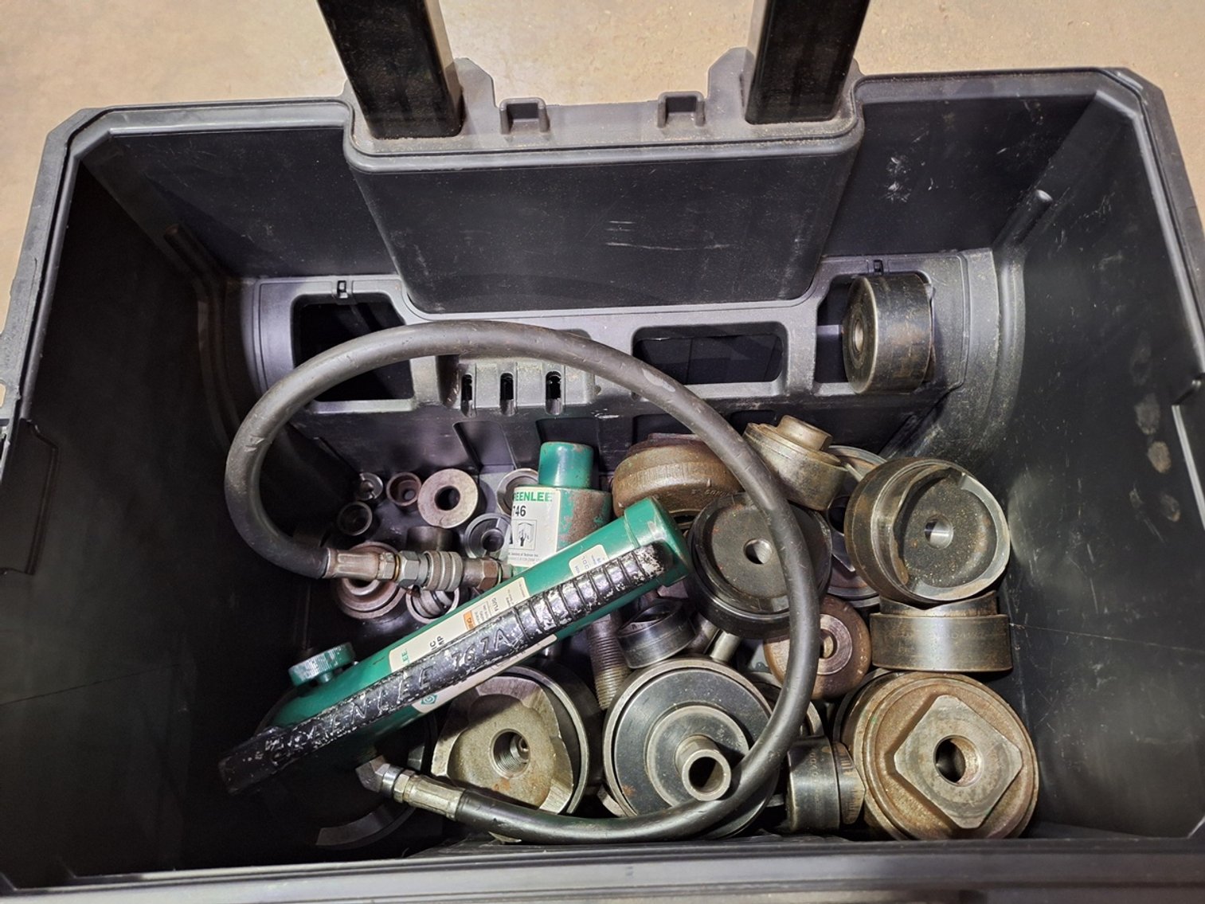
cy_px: 452
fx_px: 801
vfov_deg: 58.9
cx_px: 602
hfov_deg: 73.9
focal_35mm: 23
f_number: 1.8
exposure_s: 1/20
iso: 500
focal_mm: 5.54
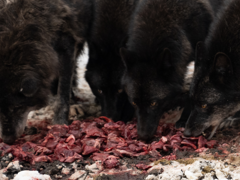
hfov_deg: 8.9
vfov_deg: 6.8
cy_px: 5
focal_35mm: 219
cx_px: 313
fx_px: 1518
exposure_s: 1/1250
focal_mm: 70
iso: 1250
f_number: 3.5
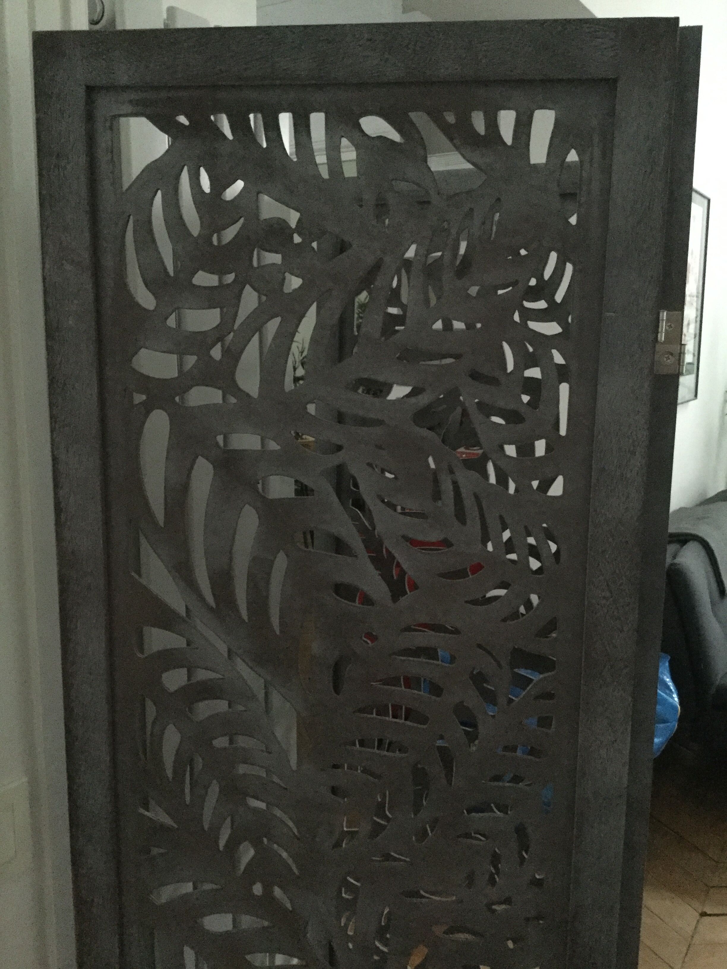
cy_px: 484
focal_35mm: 31
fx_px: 868
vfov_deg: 58.4
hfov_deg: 45.4
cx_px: 364
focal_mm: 3.3
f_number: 2.4
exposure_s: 1/17
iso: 800
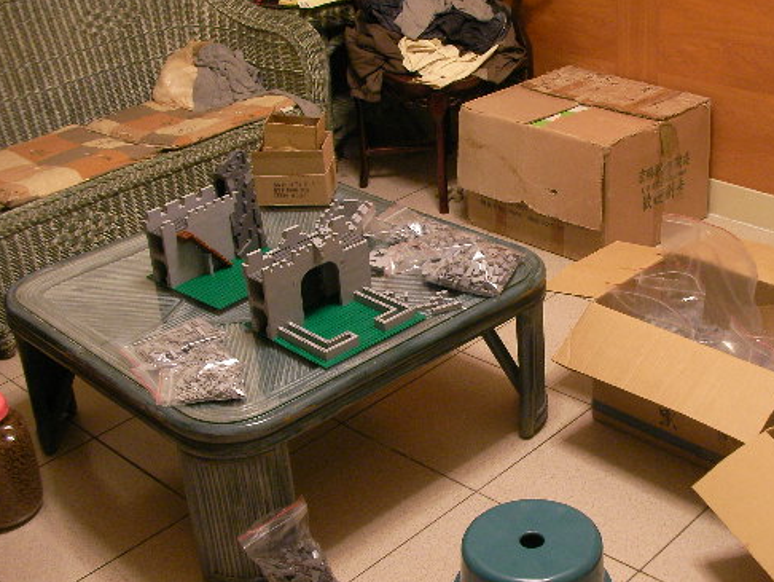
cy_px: 328
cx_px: 502
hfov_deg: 37.8
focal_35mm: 50
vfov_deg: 29.1
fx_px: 1119
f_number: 3.5
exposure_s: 1/4.9
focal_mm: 6.3
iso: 200
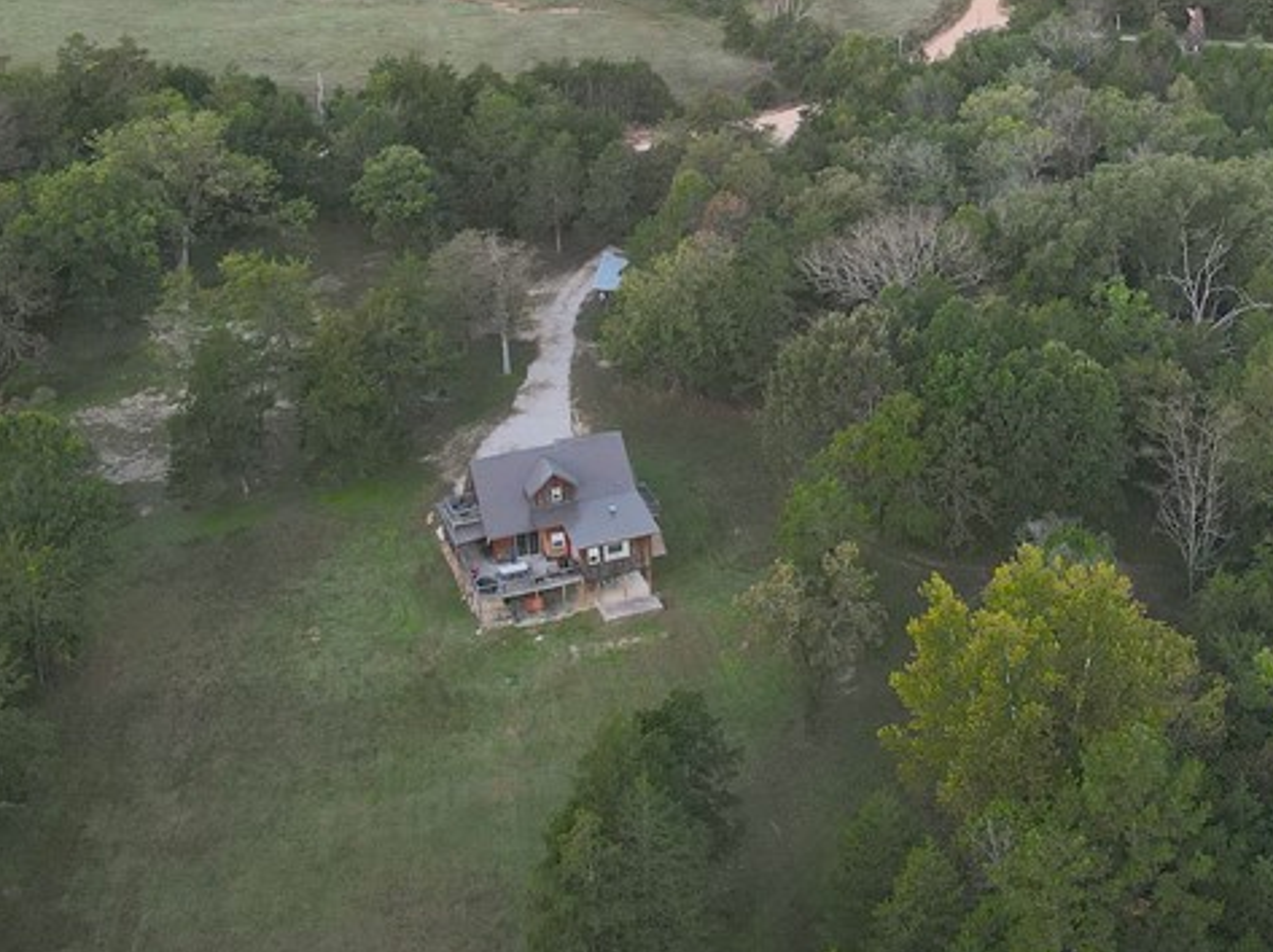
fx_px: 1911
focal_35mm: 52
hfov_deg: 35.9
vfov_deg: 27.6
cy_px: 245
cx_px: 966
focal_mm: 4.5
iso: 100
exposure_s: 1/25
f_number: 2.8
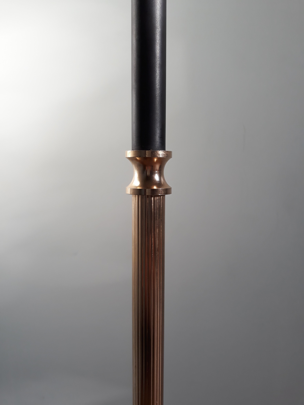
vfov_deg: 65.3
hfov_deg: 51.4
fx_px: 316
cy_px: 202
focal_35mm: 27
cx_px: 152
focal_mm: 3.71
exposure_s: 1/100
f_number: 1.7
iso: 50
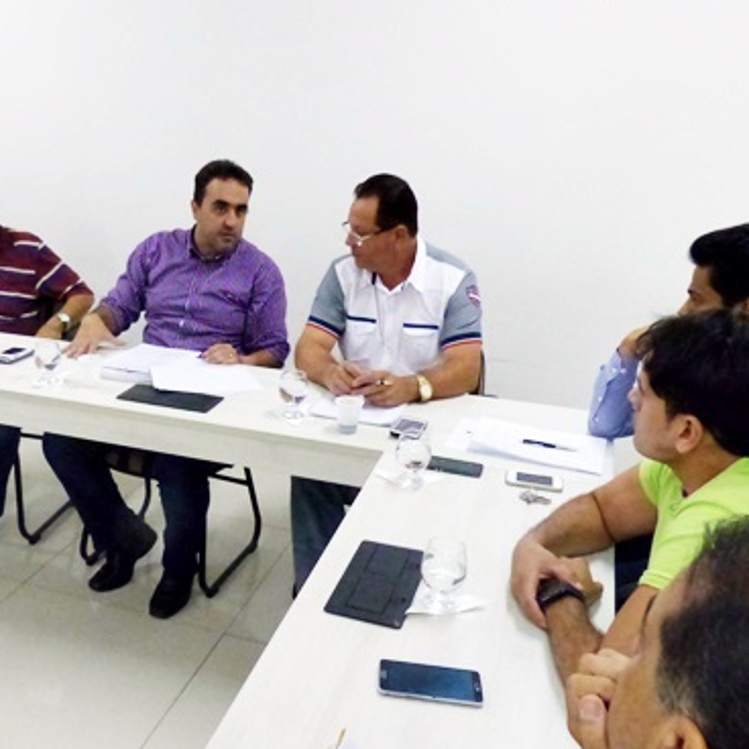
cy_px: 427
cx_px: 226
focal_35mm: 36
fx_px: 881
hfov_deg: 45.1
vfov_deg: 45.9
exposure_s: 1/250
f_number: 2.8
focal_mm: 4.5
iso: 1000
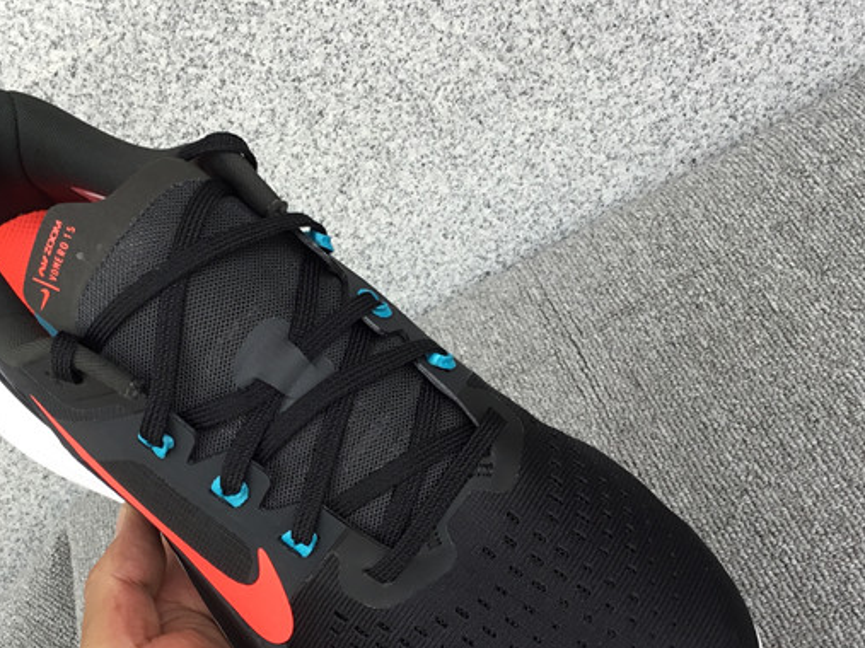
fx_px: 1374
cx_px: 283
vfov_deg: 26.4
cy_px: 424
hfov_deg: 34.6
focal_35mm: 55
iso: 25
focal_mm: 3.3
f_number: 2.4
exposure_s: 1/100
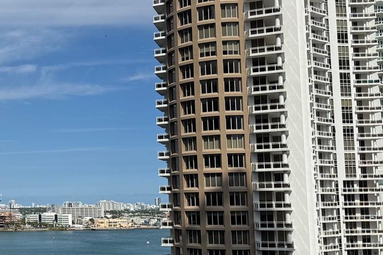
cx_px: -48
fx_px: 606
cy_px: 153
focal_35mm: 57
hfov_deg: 30.9
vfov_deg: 23.7
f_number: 1.78
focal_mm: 6.76
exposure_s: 1/12346
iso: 80
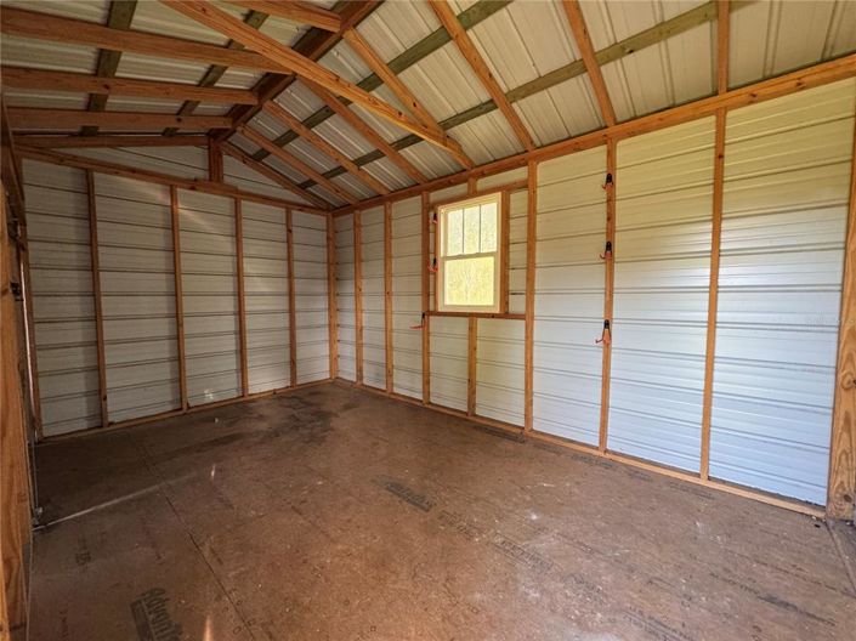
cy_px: 320
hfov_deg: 102.1
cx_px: 428
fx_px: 346
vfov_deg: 85.6
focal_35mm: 14
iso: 320
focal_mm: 2.22
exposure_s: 1/63
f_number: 2.2
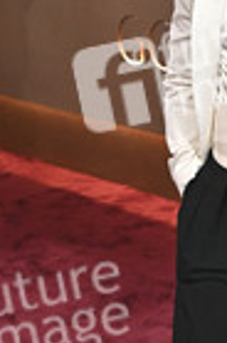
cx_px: 271
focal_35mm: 124
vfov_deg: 16.5
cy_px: 197
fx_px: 1179
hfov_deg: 10.8
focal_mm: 43
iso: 2500
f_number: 5.6
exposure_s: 1/320
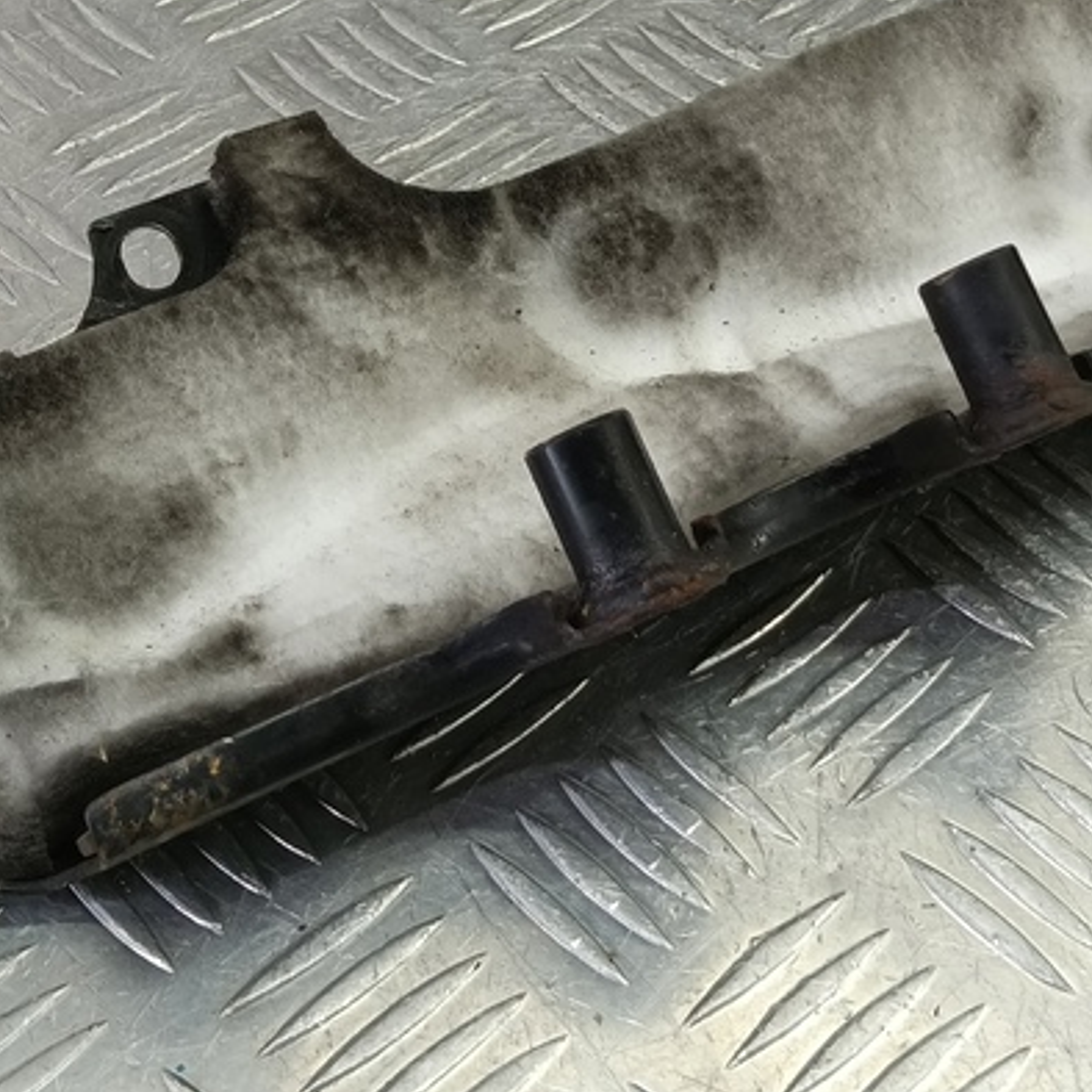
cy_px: 224
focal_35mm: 62
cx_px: 649
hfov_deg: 27.7
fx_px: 2213
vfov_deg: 27.2
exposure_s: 1/50
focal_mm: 4.11
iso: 133
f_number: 1.6
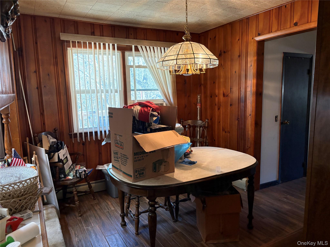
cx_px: 165
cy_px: 124
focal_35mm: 26
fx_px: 248
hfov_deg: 67.3
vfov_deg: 53.1
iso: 400
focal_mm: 5.96
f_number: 1.6
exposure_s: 1/60
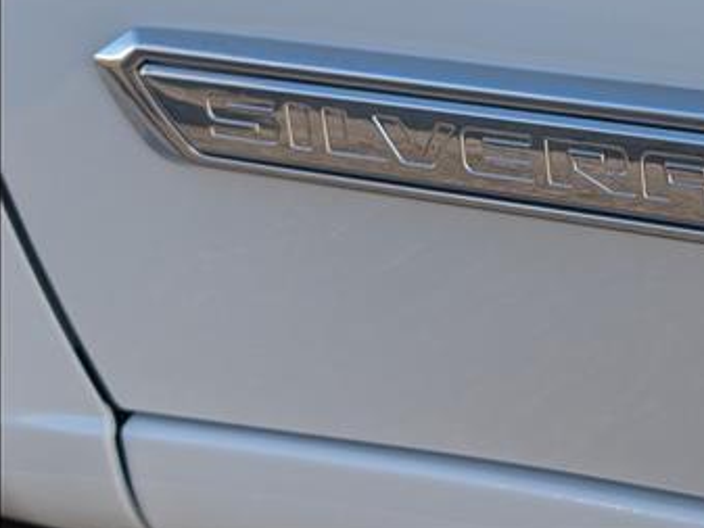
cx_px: 666
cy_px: 40
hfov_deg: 20.5
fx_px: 1892
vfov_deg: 15.7
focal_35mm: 93
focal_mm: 6.9
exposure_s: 1/333
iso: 23
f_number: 1.68
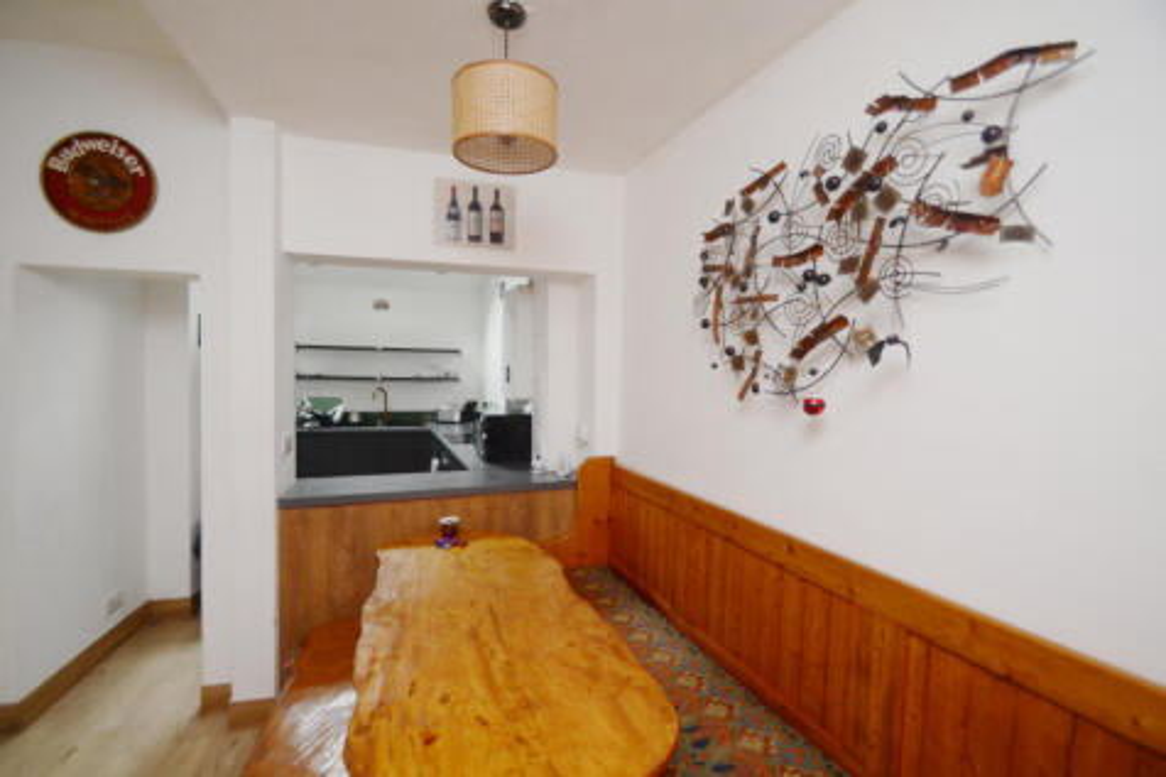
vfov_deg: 77.3
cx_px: 583
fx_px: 486
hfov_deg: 100.4
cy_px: 388
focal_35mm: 15
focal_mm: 10
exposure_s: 1/200
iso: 400
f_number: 3.5
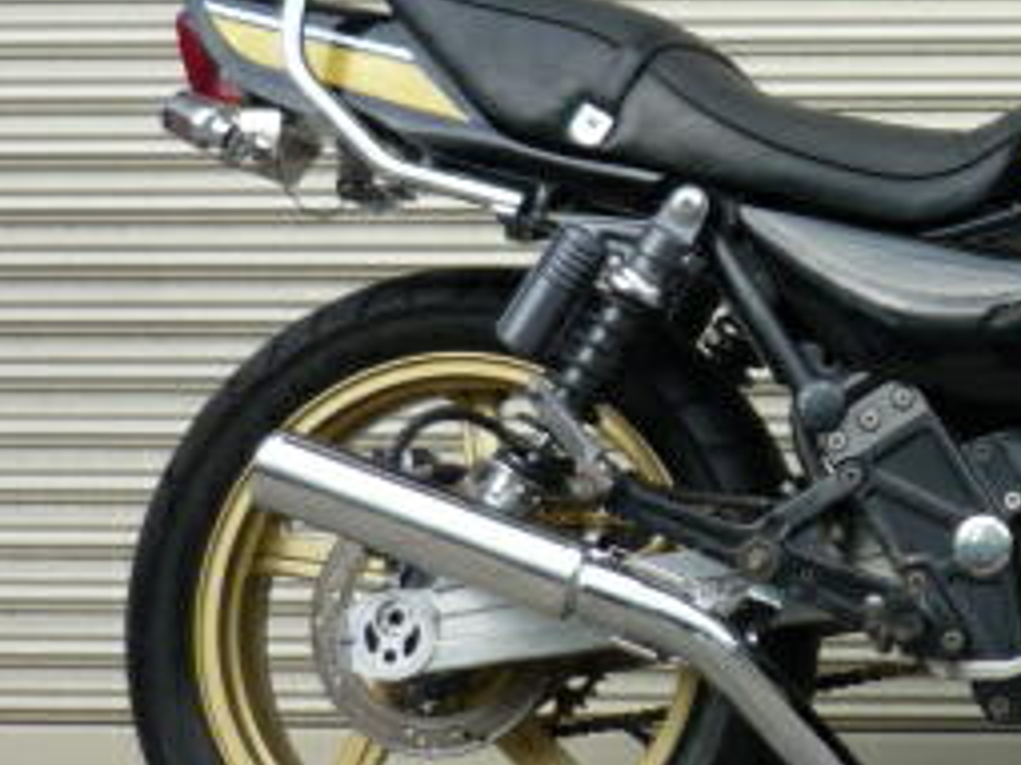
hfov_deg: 18.8
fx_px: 2889
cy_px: 288
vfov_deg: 15.1
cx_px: 1265
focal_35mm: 98
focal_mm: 5.5
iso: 100
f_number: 2.8
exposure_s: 1/200
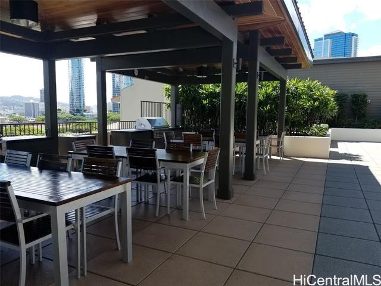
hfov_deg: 67.3
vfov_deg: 53.1
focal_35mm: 26
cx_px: 190
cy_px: 143
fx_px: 286
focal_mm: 4.25
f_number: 1.7
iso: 50
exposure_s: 1/784
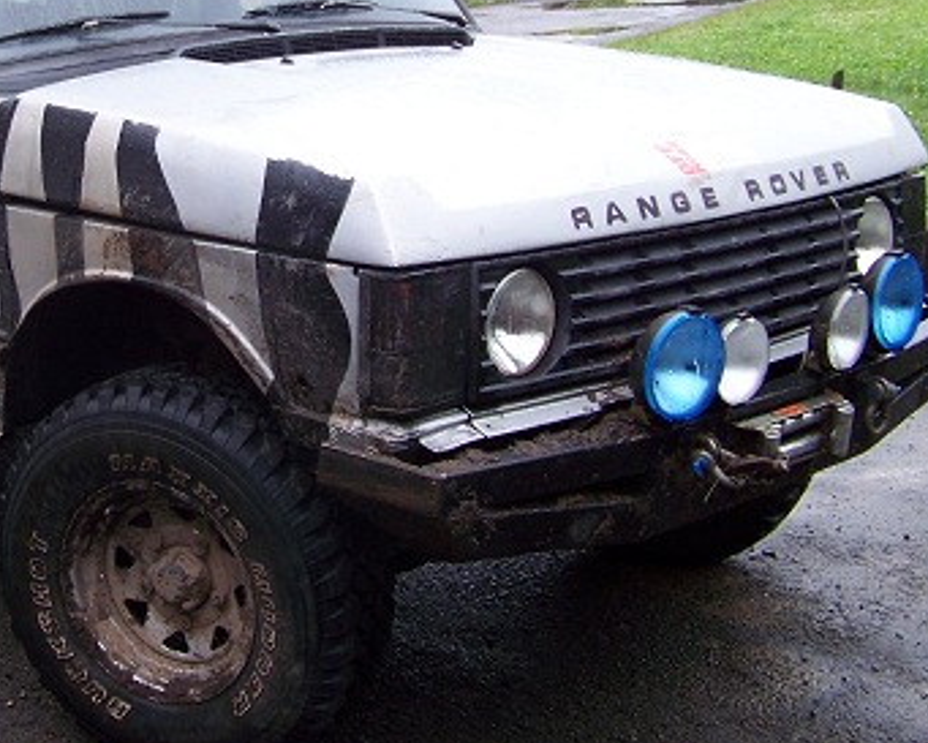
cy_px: 174
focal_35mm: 66
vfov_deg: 22.9
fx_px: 1813
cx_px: 188
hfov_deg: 28.1
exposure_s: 1/80
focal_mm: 5.85
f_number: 2.8
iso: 64
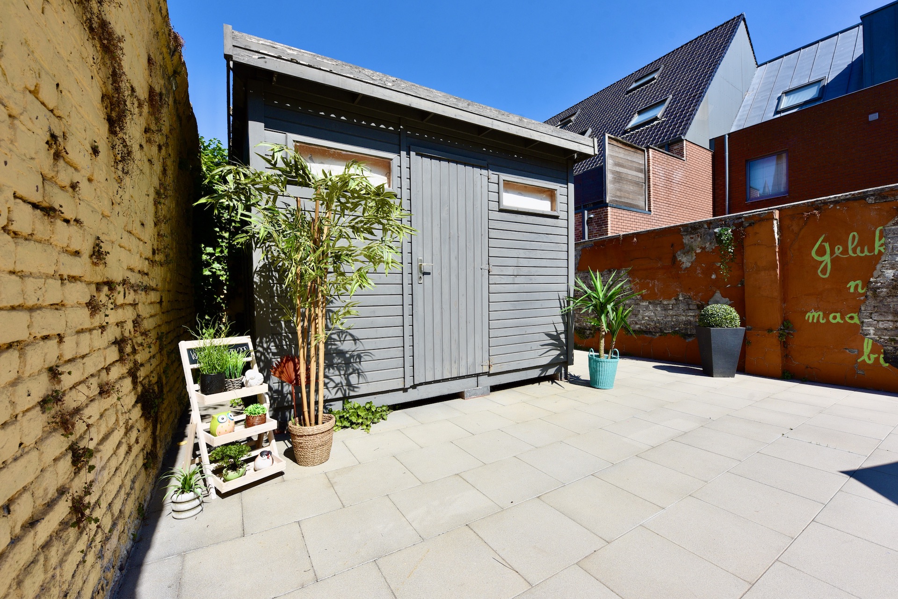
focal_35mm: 14
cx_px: 449
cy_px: 300
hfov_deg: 104.3
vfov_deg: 81.2
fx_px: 349
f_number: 10
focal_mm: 14
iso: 200
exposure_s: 1/400
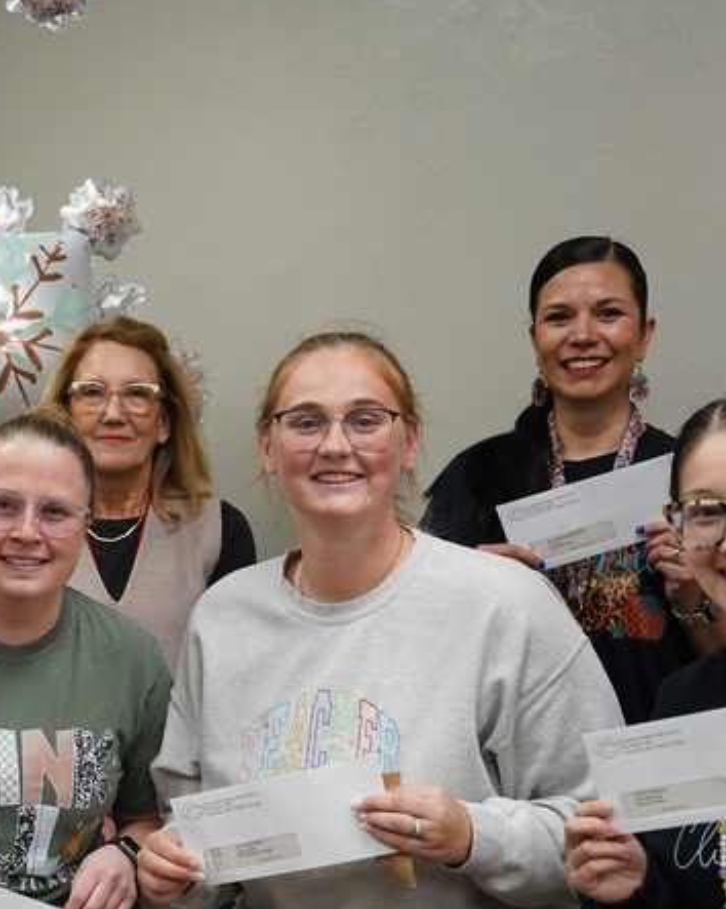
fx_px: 2043
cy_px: 647
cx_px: 6
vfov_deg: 24.9
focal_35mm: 76
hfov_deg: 19.6
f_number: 4.5
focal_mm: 35
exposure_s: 1/160
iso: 1600
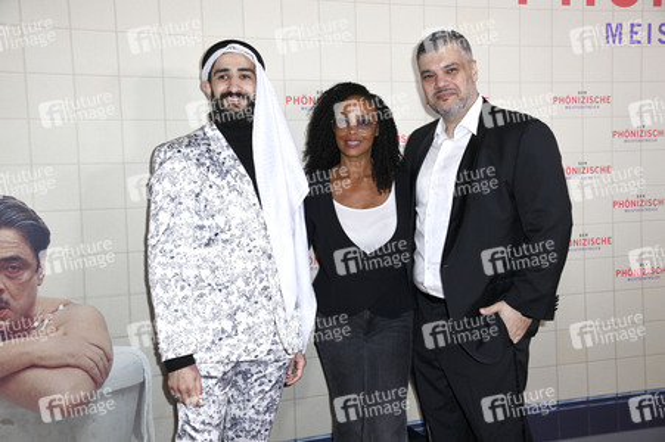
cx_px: 332
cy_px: 221
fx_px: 923
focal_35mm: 50
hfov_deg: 39.6
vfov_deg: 27.0
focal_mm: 50
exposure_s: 1/250
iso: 800
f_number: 5.6
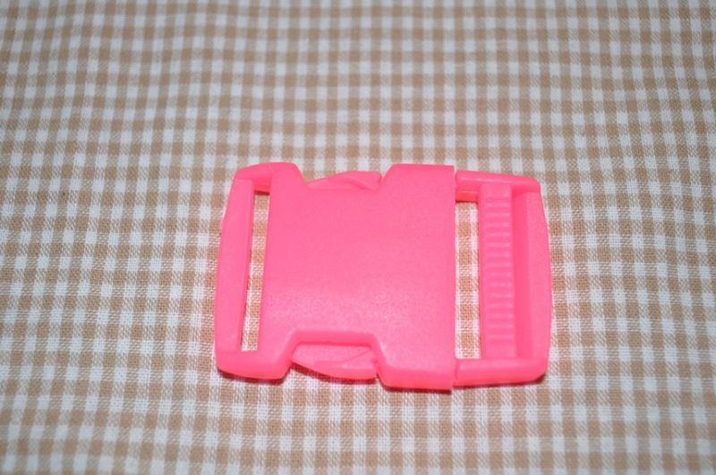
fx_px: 953
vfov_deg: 28.0
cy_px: 238
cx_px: 358
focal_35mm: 48
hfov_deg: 41.2
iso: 200
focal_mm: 32
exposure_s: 1/60
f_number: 4.8
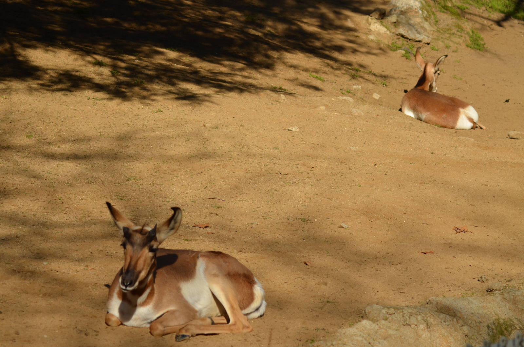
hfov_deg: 14.0
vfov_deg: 9.3
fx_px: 2135
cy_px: 174
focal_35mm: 147
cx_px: 262
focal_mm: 98
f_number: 7.1
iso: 200
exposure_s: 1/800
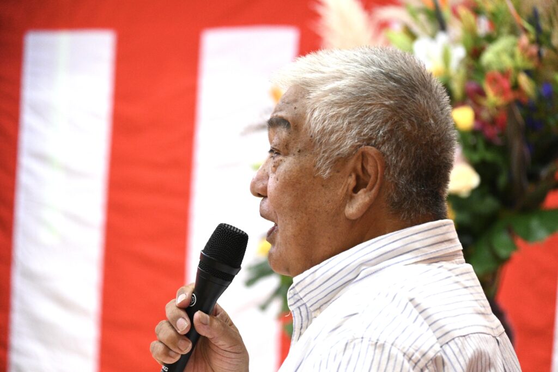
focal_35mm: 202
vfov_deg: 6.8
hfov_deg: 10.2
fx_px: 3139
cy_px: 186
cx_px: 279
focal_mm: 135
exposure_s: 1/250
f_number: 6.3
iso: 3600
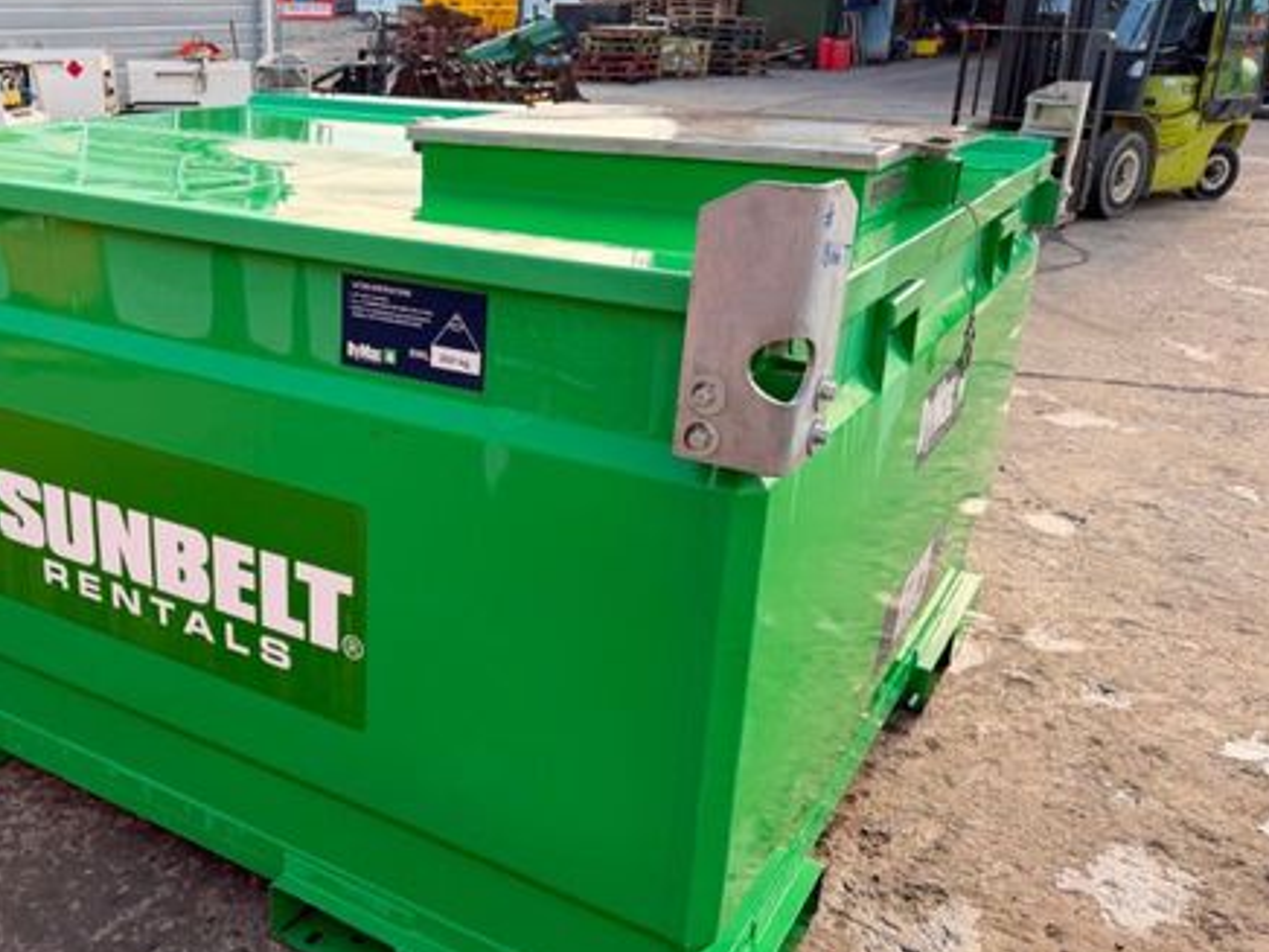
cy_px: 480
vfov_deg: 42.9
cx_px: 405
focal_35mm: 33
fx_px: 1210
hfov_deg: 54.0
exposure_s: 1/551
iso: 100
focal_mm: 6.76
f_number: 1.78
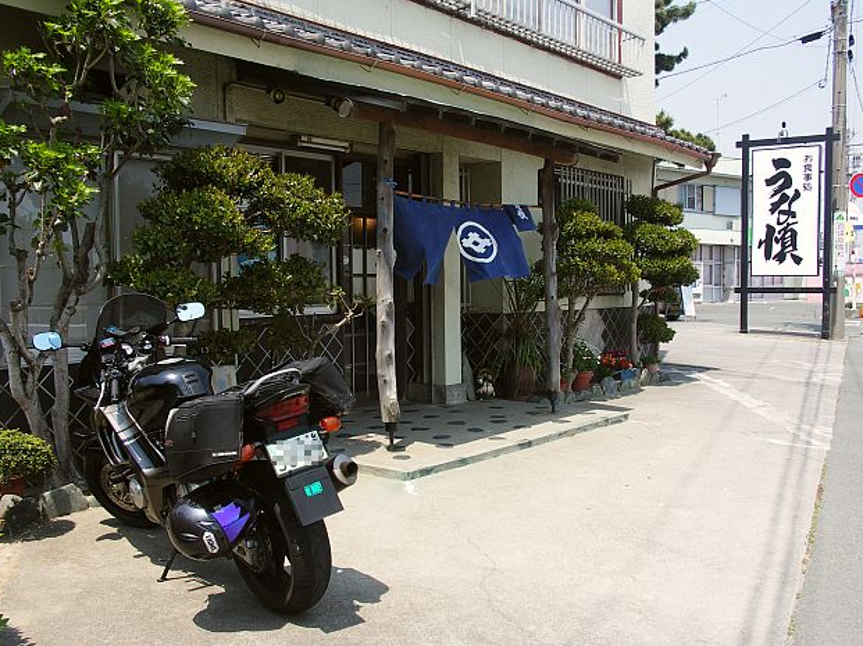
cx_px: 427
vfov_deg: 42.9
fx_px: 822
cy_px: 328
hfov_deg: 55.4
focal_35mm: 33
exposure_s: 1/200
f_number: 5
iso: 50
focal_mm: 8.3
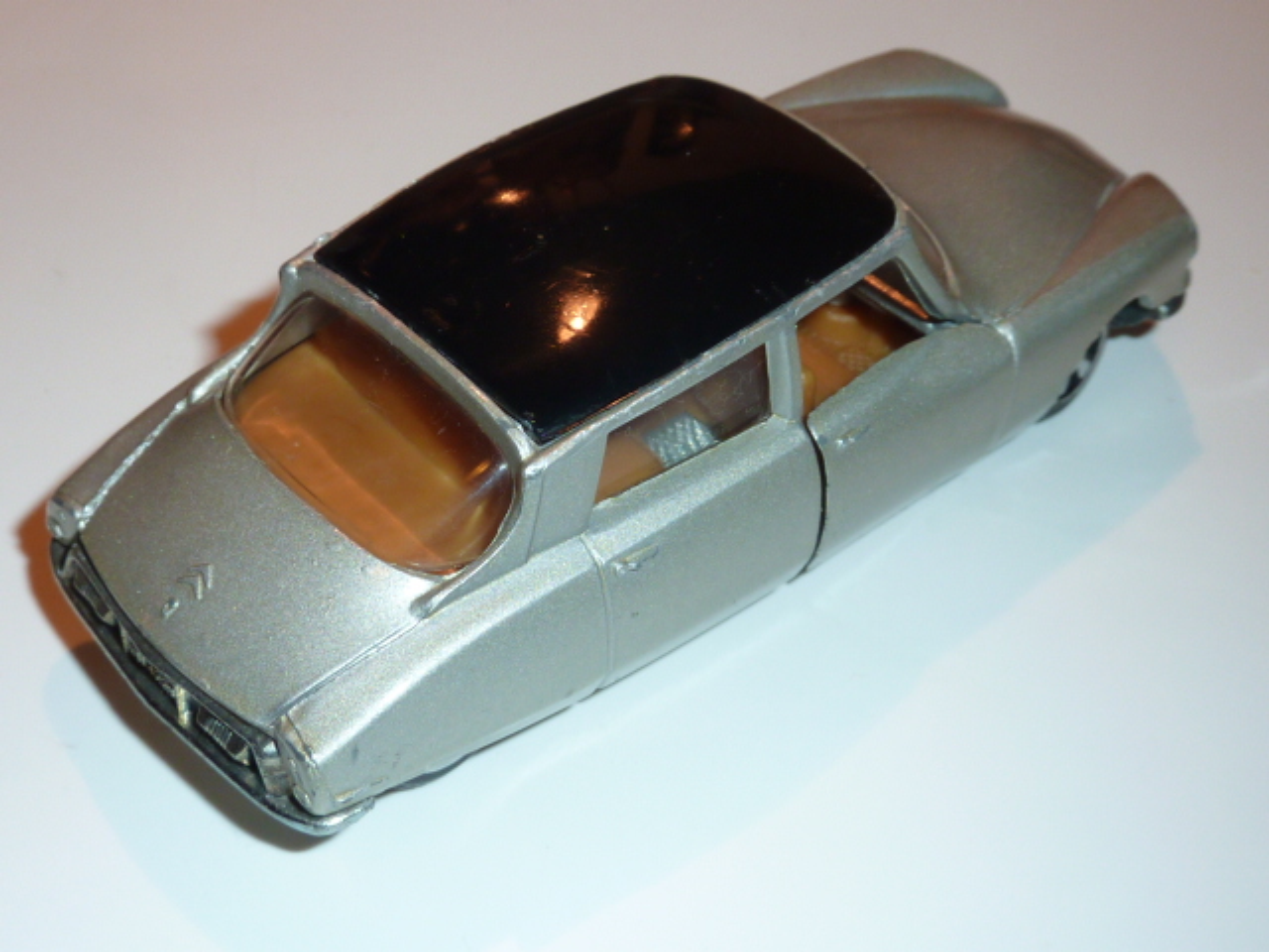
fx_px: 1870
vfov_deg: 28.6
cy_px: 476
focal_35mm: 51
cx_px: 634
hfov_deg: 37.5
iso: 100
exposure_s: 1/30
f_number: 4
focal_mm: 4.7
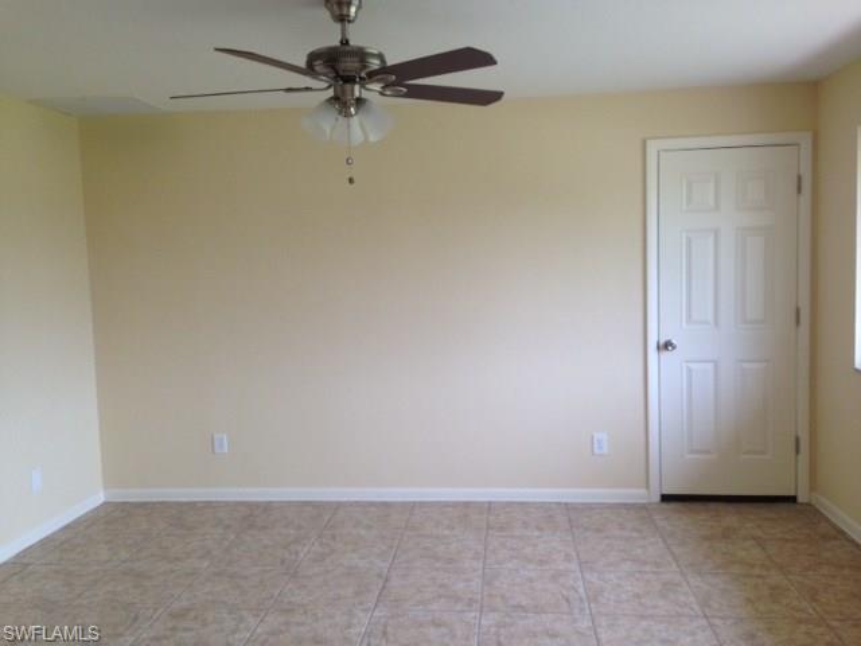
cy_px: 323
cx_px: 430
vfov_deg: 42.9
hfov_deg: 55.4
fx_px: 821
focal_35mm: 33
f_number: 2.4
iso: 64
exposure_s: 1/120
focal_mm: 4.12
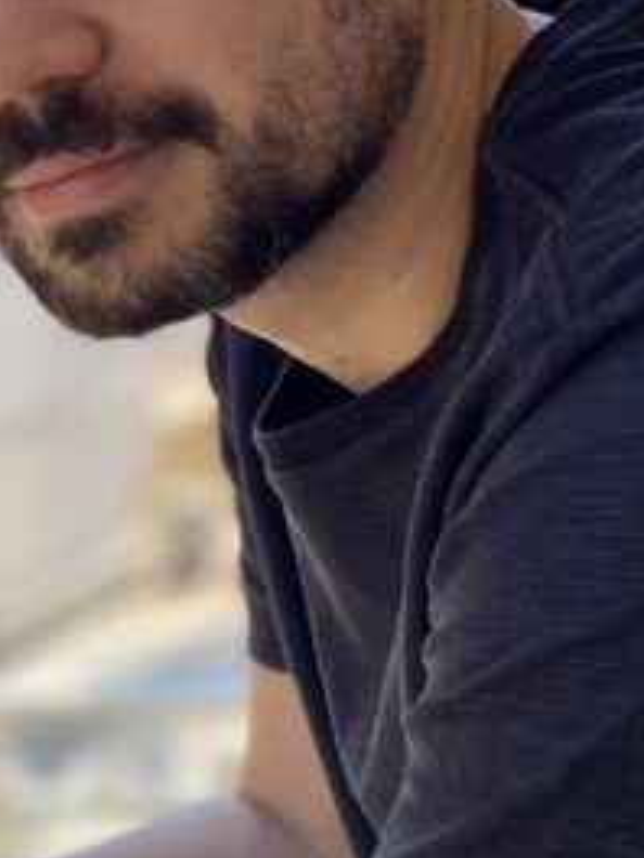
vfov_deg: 26.2
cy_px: 278
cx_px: -293
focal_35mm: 74
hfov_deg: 18.0
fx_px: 1836
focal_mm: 4.25
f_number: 1.8
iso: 32
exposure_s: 1/573
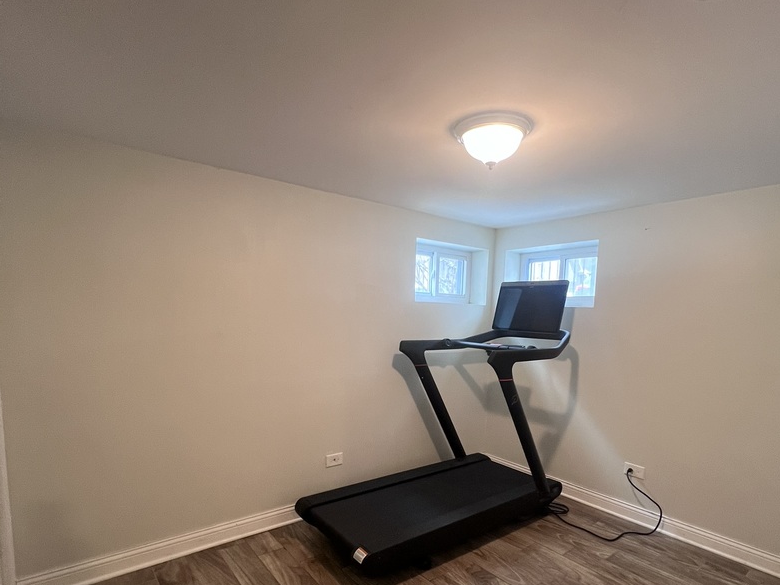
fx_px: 406
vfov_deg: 70.3
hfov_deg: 87.7
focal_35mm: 18
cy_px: 370
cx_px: 404
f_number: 1.8
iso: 250
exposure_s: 1/60
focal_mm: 1.57
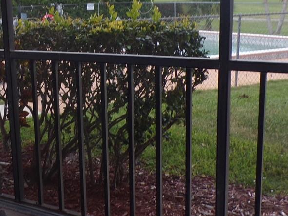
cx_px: 70
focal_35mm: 65
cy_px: 109
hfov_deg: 29.3
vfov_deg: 22.6
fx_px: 541
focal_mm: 4.3
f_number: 4.3
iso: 80
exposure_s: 1/75
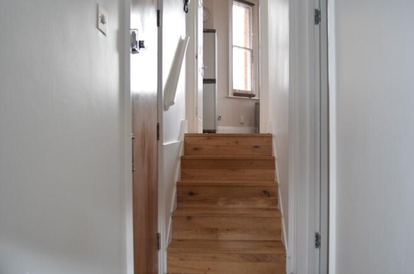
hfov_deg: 57.3
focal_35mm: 33
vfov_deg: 39.8
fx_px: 379
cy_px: 137
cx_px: 207
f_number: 3.8
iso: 500
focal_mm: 22
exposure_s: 1/60
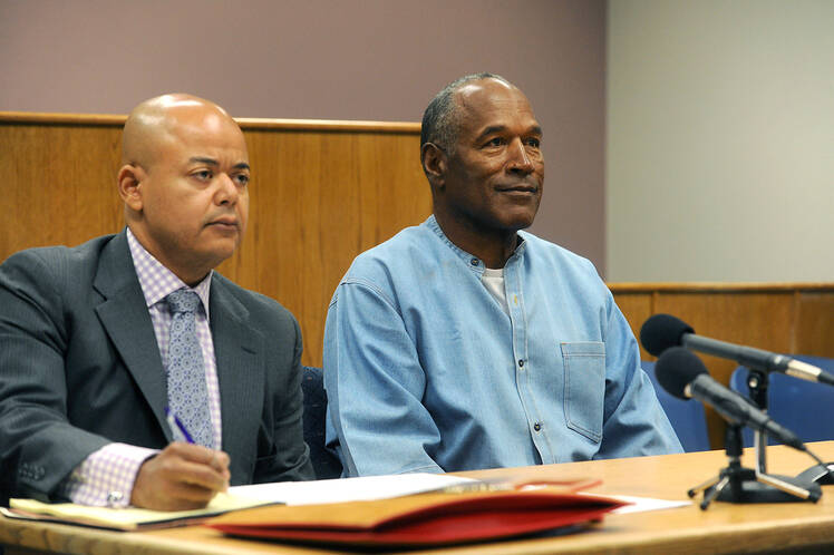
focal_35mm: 116
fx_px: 2686
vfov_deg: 11.8
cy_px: 278
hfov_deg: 17.6
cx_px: 417
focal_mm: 116
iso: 1600
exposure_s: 1/160
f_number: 4
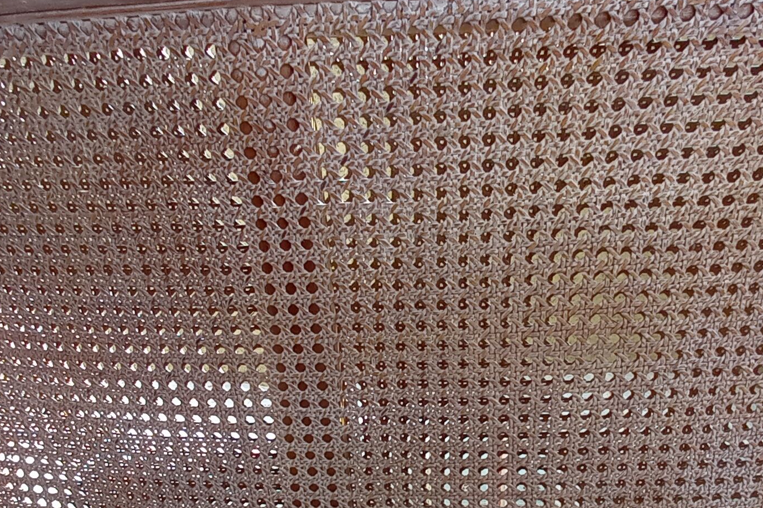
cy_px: 465
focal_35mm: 32
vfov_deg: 38.1
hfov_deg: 58.7
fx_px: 678
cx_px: 383
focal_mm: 1.42
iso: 64
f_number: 2.2
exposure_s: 1/50
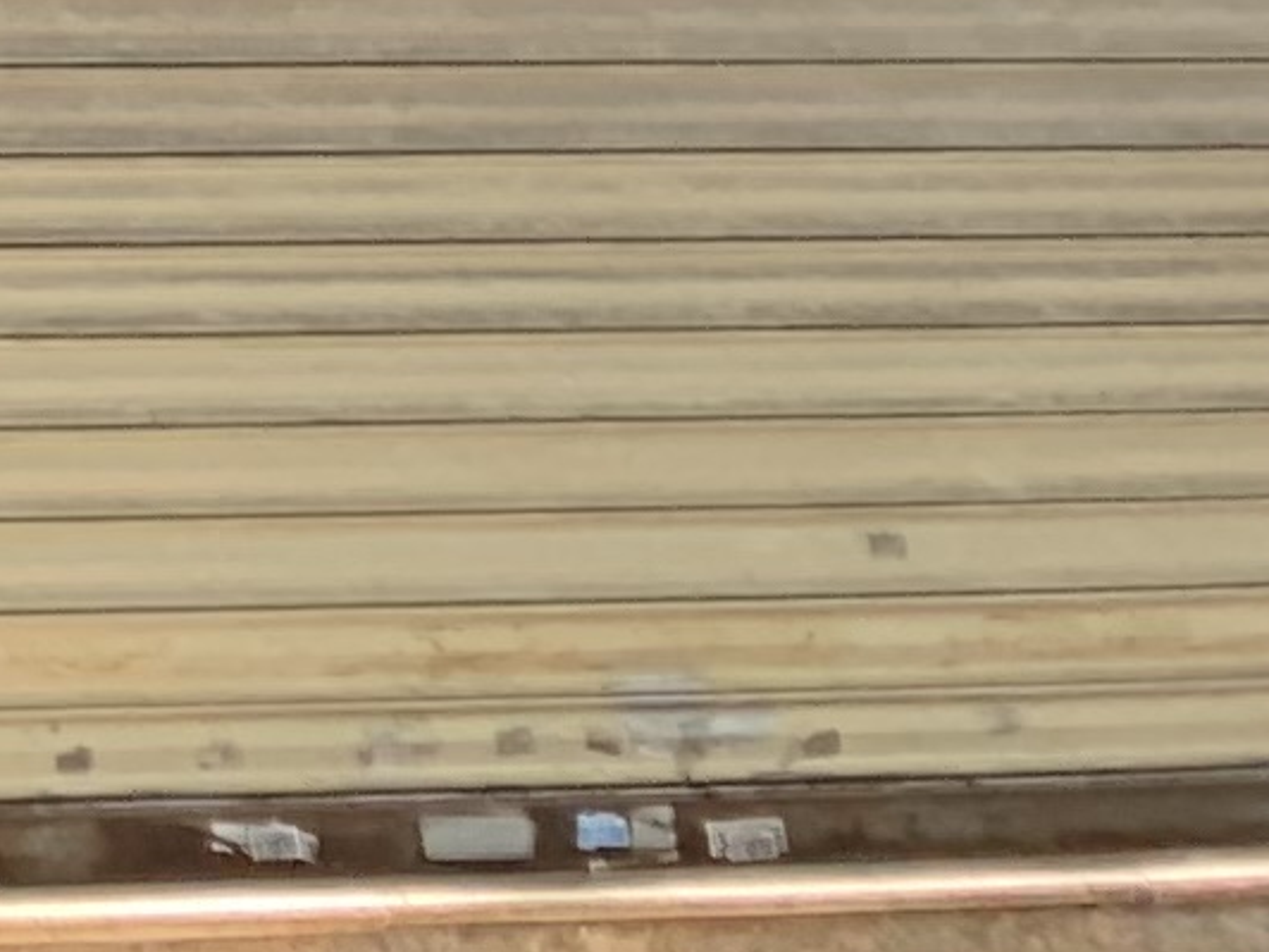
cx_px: -3521
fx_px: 7222
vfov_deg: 6.5
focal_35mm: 197
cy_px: -2474
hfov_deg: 7.6
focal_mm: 4.25
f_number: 1.8
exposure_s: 1/122
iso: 32
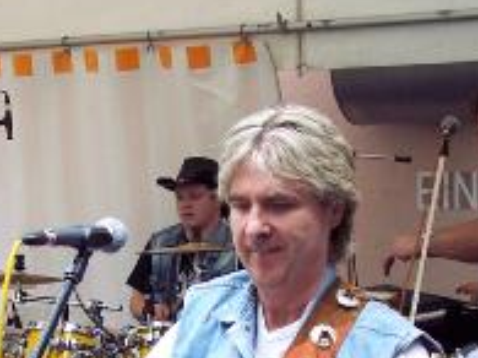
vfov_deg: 14.5
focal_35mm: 100
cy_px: 389
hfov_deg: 19.3
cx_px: 47
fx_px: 1380
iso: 100
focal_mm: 8
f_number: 3.4
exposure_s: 1/60
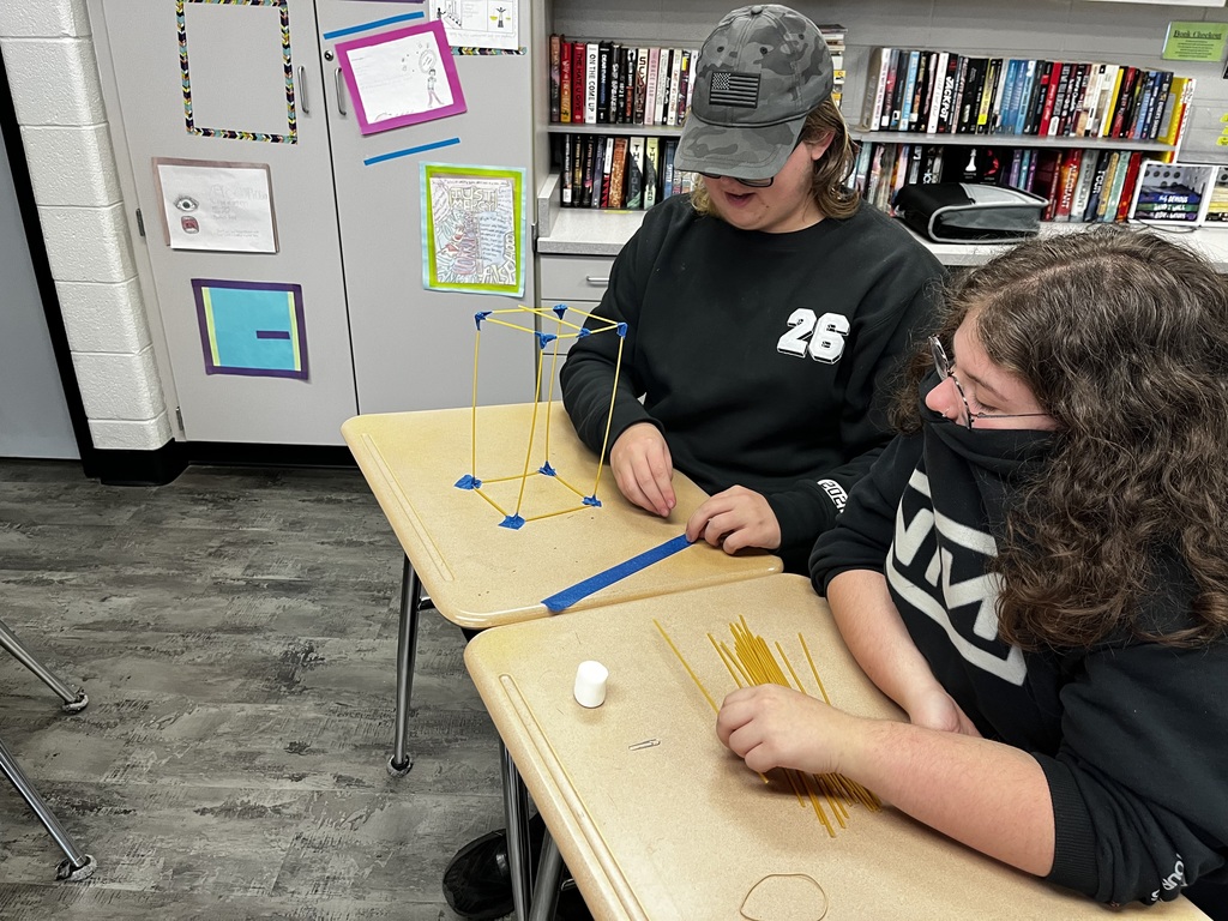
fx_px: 922
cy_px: 460
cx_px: 614
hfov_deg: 67.3
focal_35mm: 26
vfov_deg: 53.1
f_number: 1.6
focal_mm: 5.1
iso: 160
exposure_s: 1/60
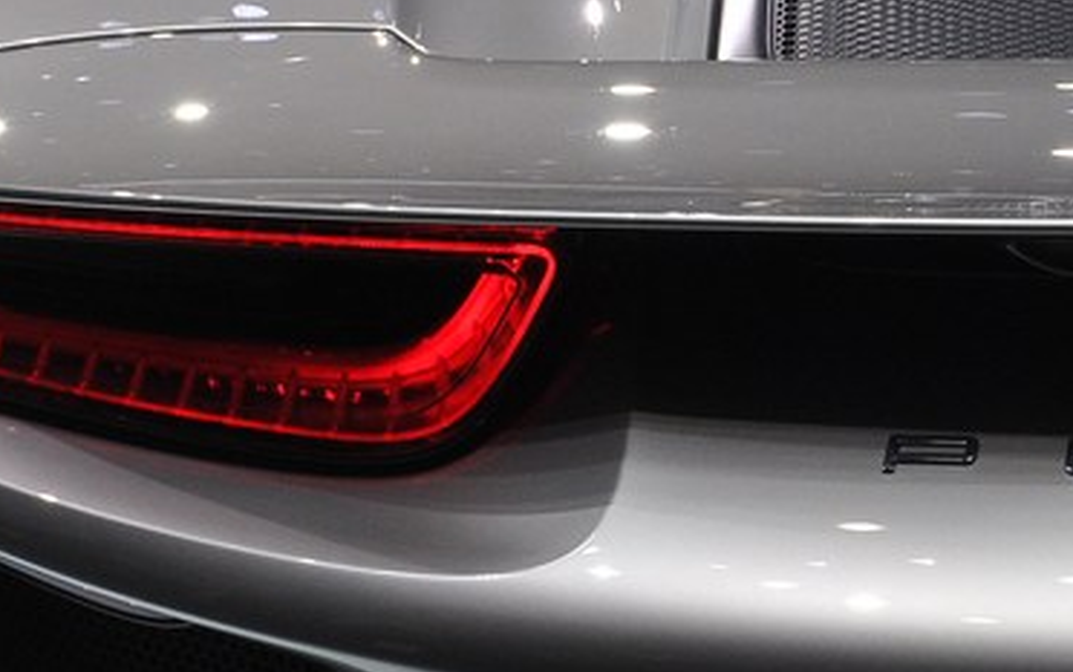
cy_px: 245
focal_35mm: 126
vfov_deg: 10.4
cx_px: 1445
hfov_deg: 15.6
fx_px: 3687
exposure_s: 1/250
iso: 500
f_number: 10
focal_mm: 24
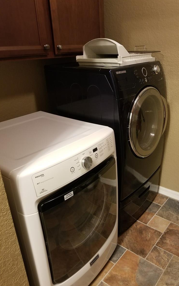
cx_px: 108
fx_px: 219
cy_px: 144
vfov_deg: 66.5
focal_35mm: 28
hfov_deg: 44.3
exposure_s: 1/15
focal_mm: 4.25
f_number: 1.7
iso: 200
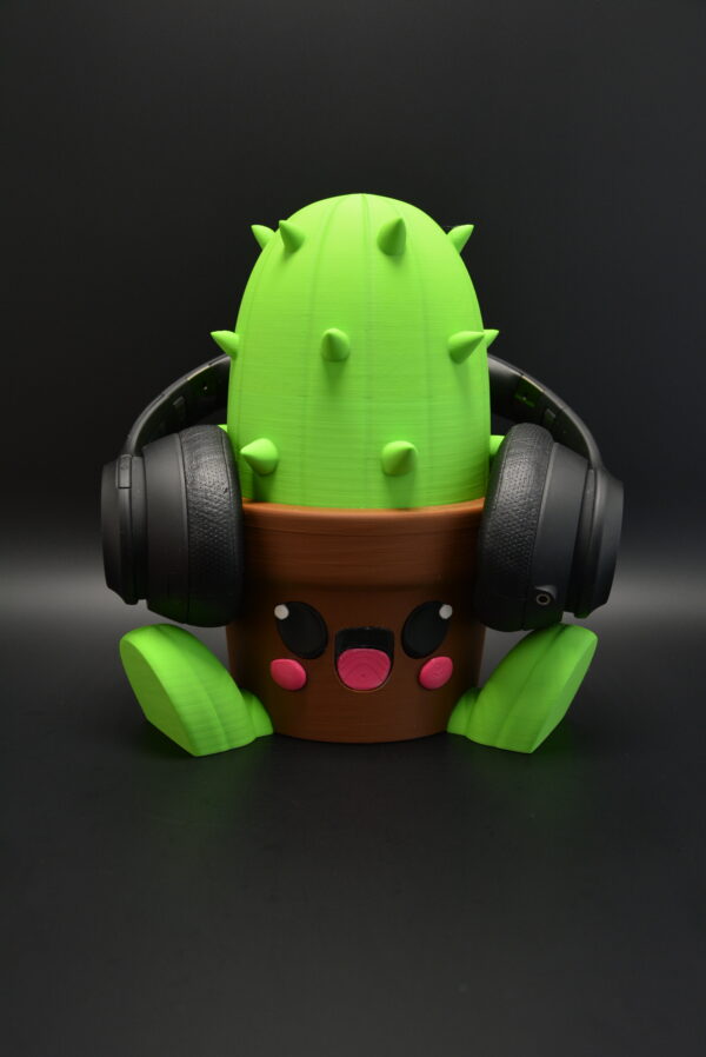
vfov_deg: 51.3
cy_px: 528
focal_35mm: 38
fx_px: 1101
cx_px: 353
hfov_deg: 35.5
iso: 720
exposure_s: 1/60
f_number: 4
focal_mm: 25
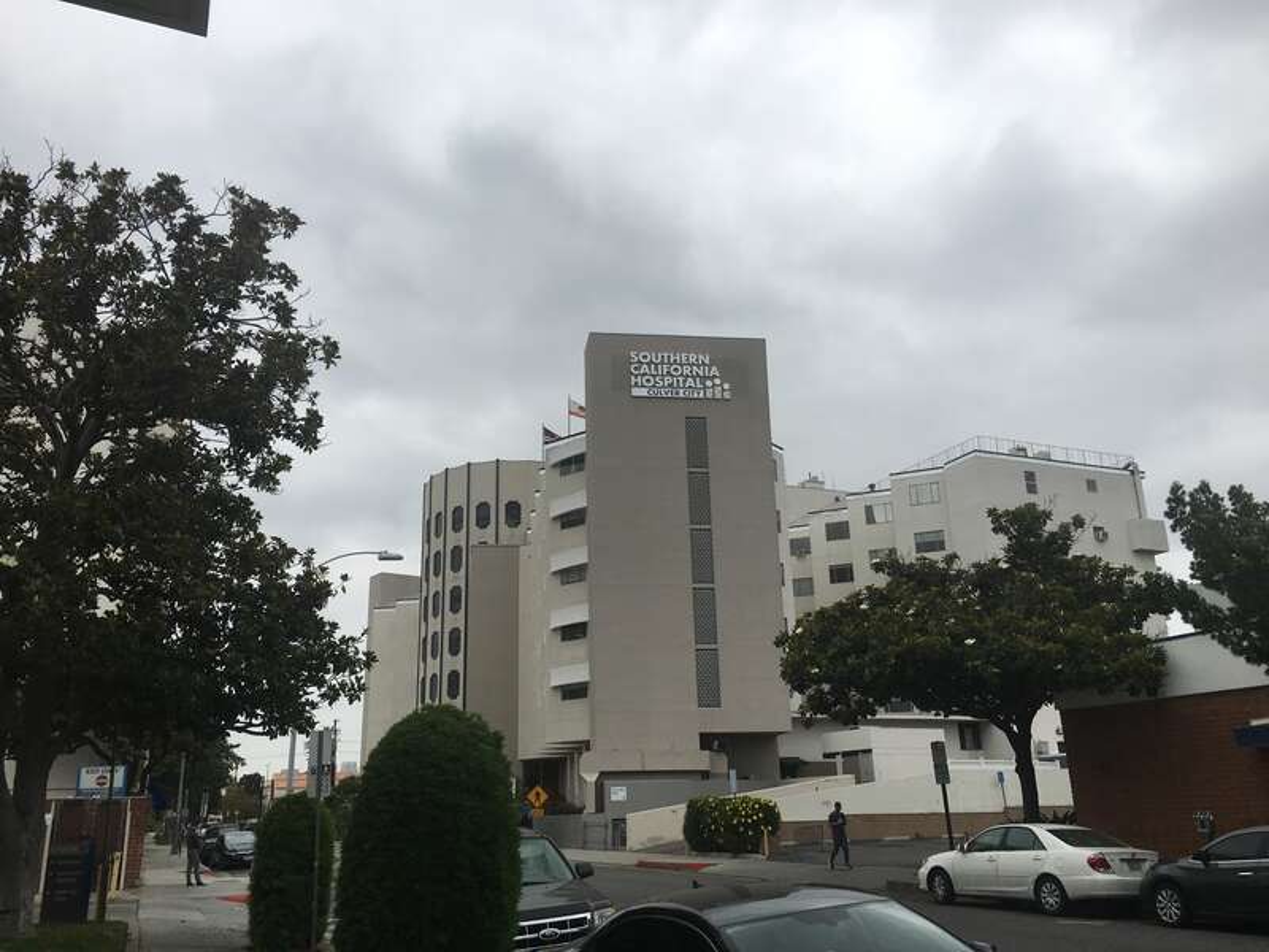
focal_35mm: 29
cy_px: 476
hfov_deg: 61.7
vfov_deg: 48.2
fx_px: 1063
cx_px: 634
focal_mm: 4.15
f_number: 2.2
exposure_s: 1/2262
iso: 25
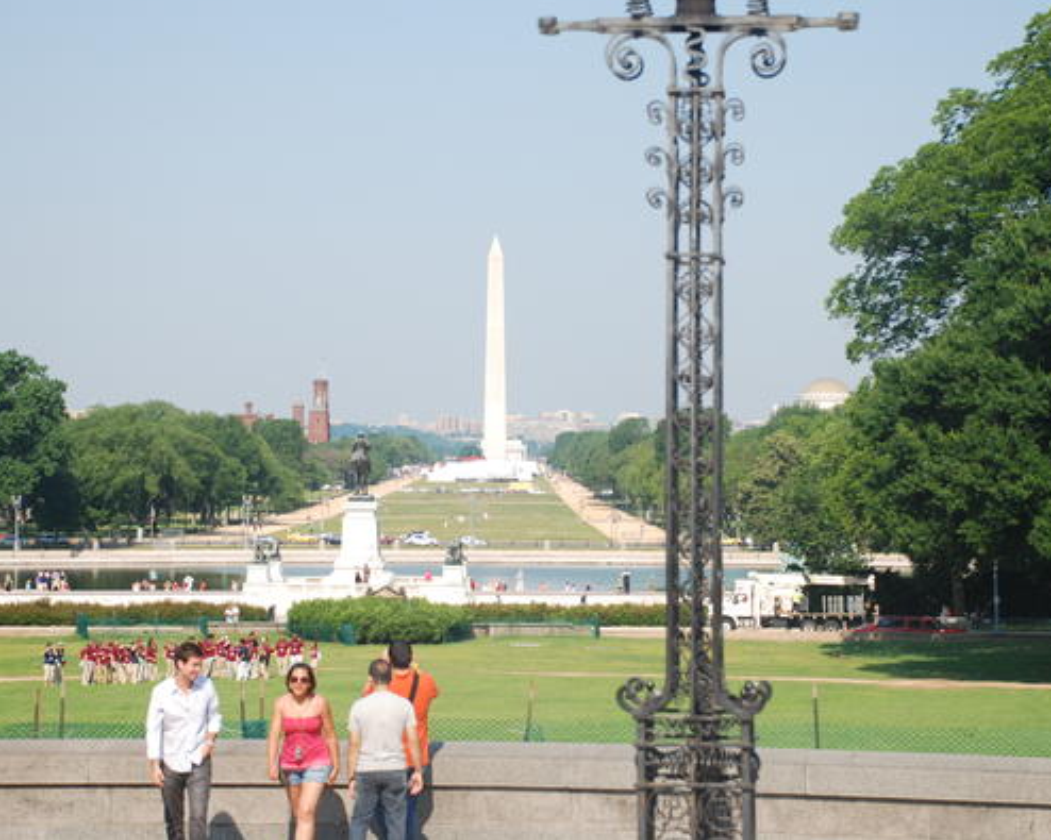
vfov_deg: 16.2
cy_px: 387
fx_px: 2954
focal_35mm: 95
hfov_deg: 20.2
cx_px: 504
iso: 200
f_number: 5
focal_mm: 52
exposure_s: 1/640
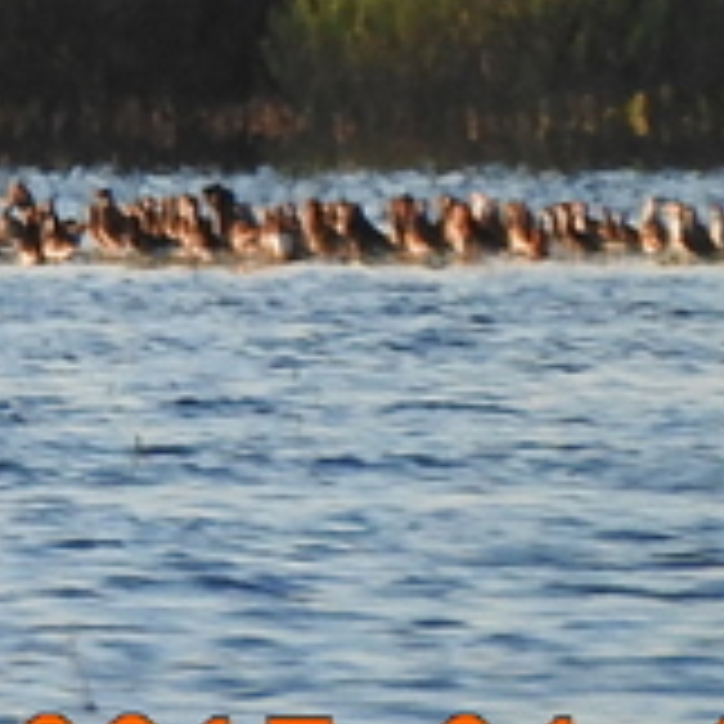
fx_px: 114126
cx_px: -1171
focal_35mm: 4823
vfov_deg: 0.4
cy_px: -535
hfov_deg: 0.4
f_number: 5.6
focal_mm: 161.2
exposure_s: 1/250
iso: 180
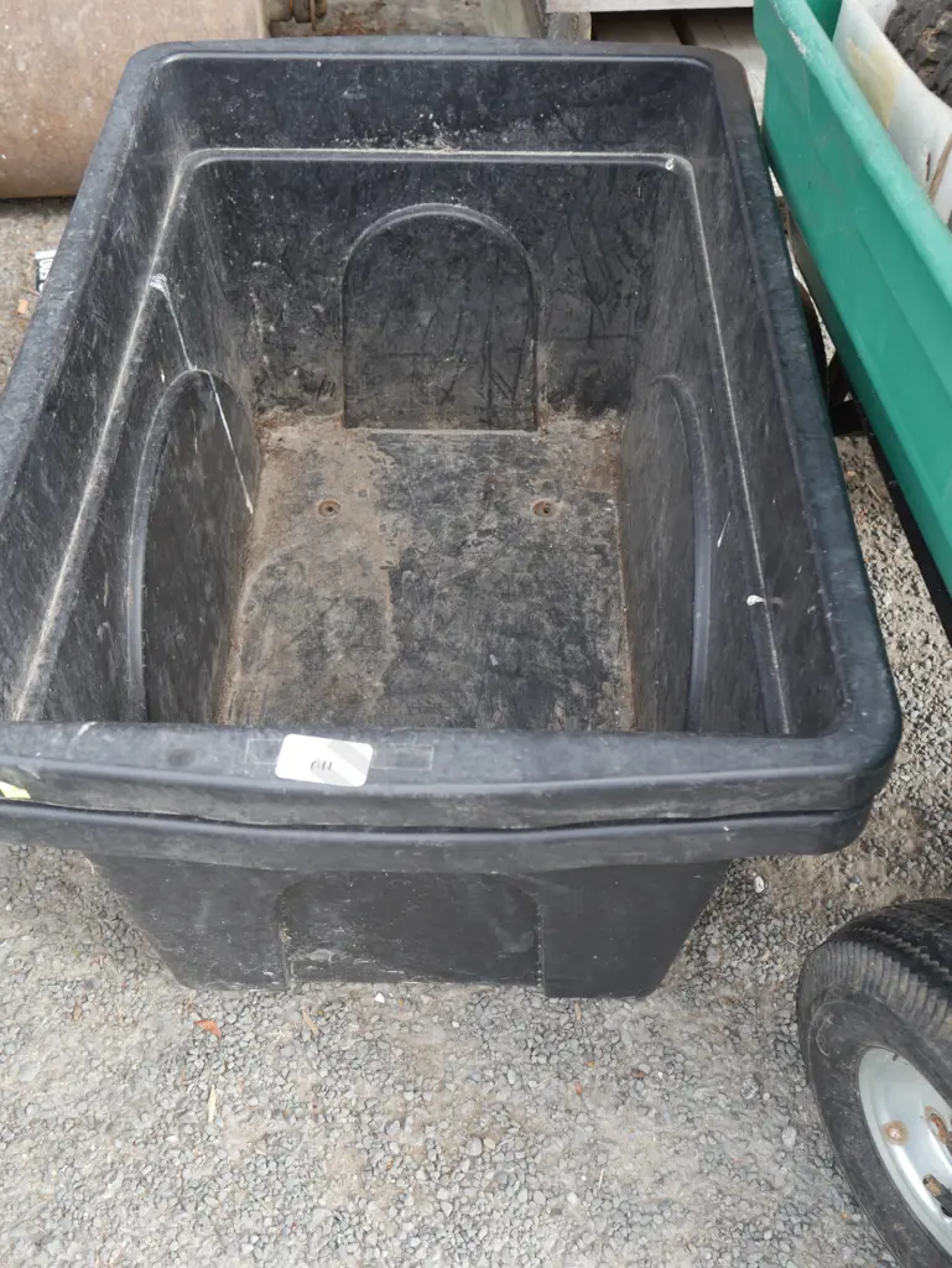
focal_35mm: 36
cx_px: 476
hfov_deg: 39.7
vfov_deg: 51.3
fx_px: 1319
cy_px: 634
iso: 200
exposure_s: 1/125
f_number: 5
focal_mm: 18
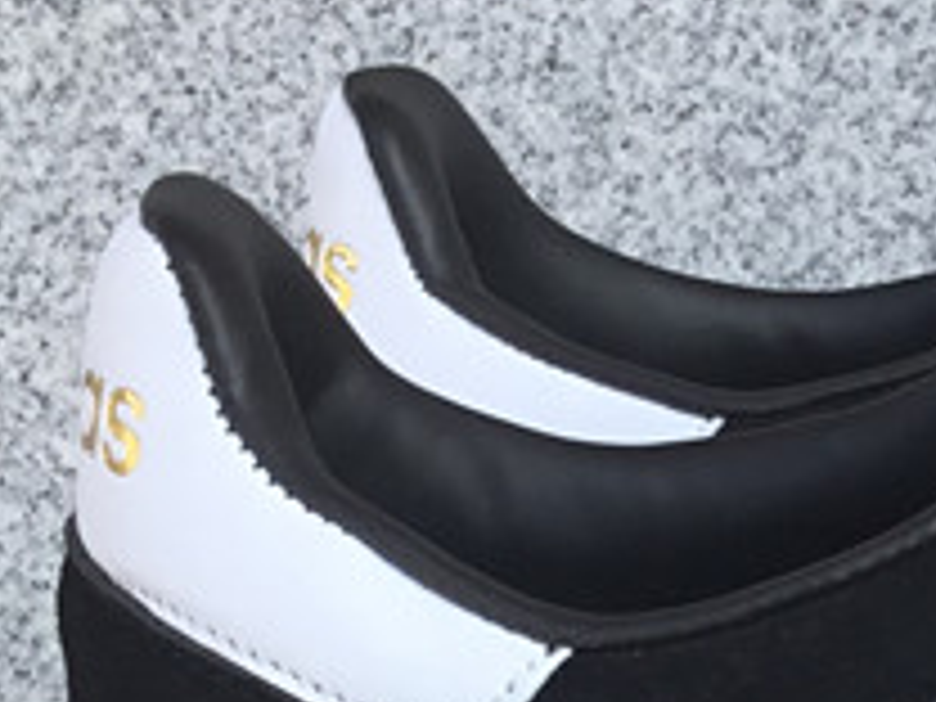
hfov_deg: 13.8
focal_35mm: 134
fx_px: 3623
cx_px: 1404
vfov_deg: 10.6
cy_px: 1132
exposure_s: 1/270
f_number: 2.4
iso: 25
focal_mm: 3.3
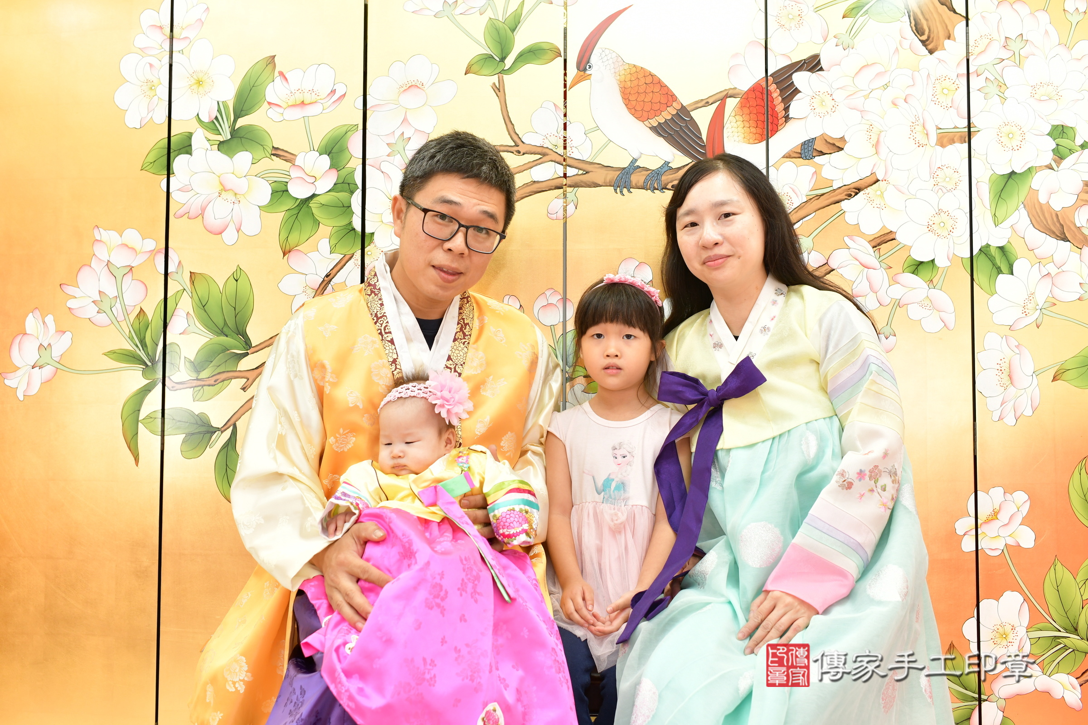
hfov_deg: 54.4
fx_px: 1058
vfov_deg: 37.9
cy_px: 362
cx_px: 544
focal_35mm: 35
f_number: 4.5
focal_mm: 35
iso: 800
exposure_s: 1/200
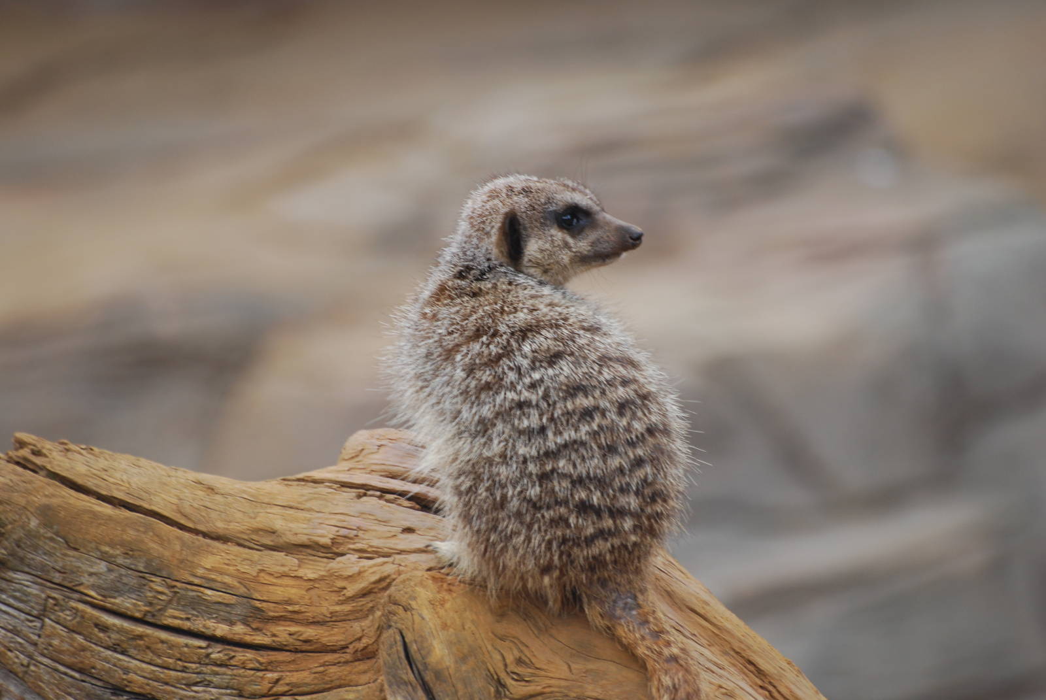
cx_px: 523
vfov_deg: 3.1
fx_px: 13090
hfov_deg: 4.6
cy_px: 350
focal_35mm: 450
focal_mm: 300
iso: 200
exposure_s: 1/125
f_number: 5.6
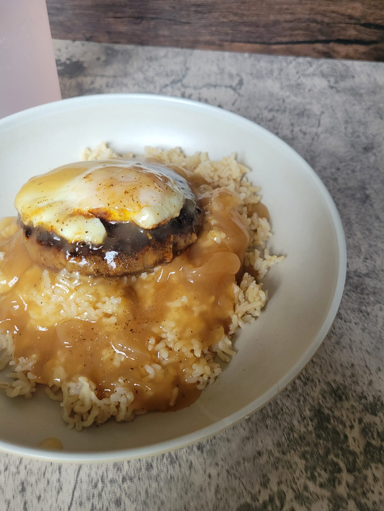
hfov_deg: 53.1
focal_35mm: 26
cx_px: 192
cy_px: 256
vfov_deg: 67.3
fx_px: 385
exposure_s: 1/120
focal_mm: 5.4
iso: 250
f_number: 1.8
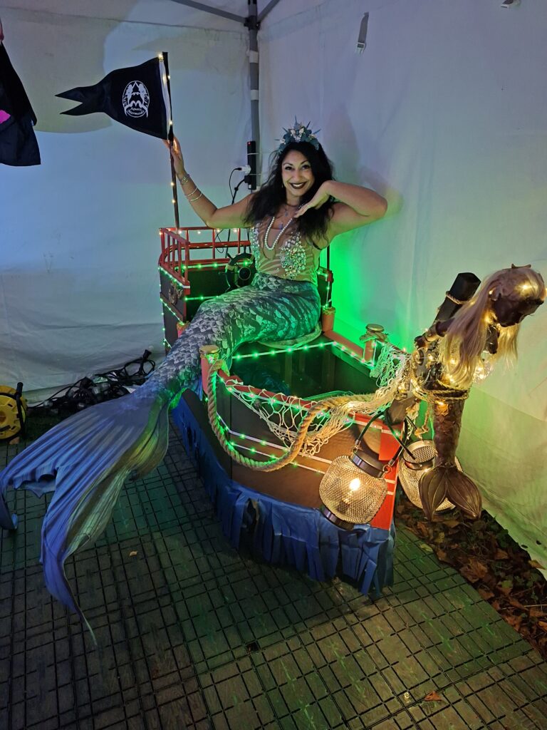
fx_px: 485
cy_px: 365
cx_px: 274
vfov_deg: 73.9
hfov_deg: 58.9
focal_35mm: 23
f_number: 1.8
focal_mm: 5.54
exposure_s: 1/13
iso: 1250
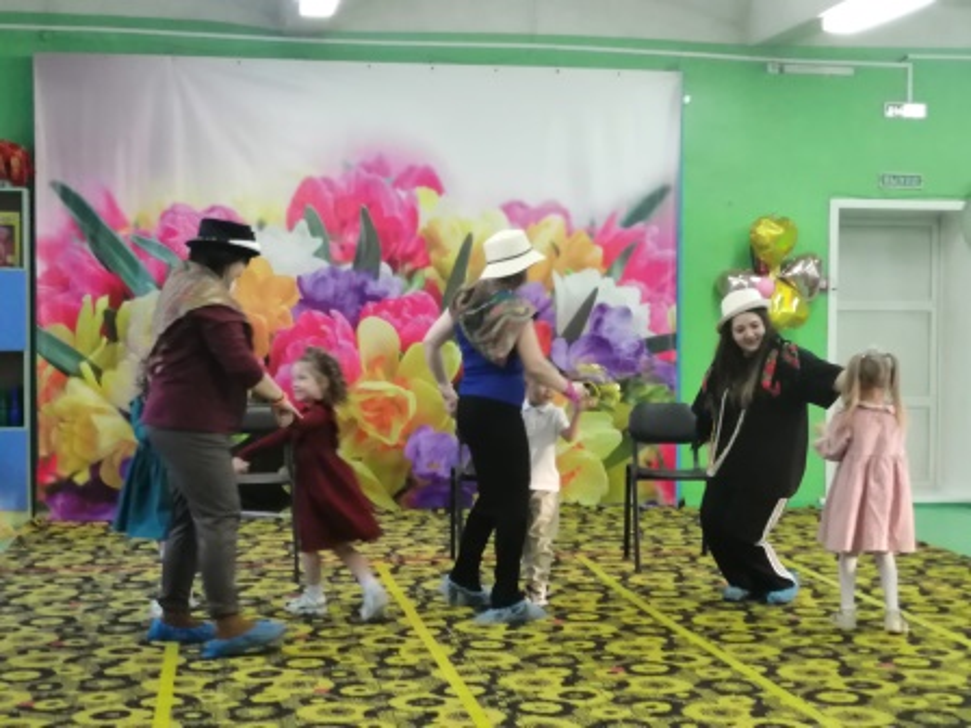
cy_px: 364
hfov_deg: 36.2
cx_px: 486
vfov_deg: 27.5
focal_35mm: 53
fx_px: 1487
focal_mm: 3.62
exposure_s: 1/33.3
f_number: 1.8
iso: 320
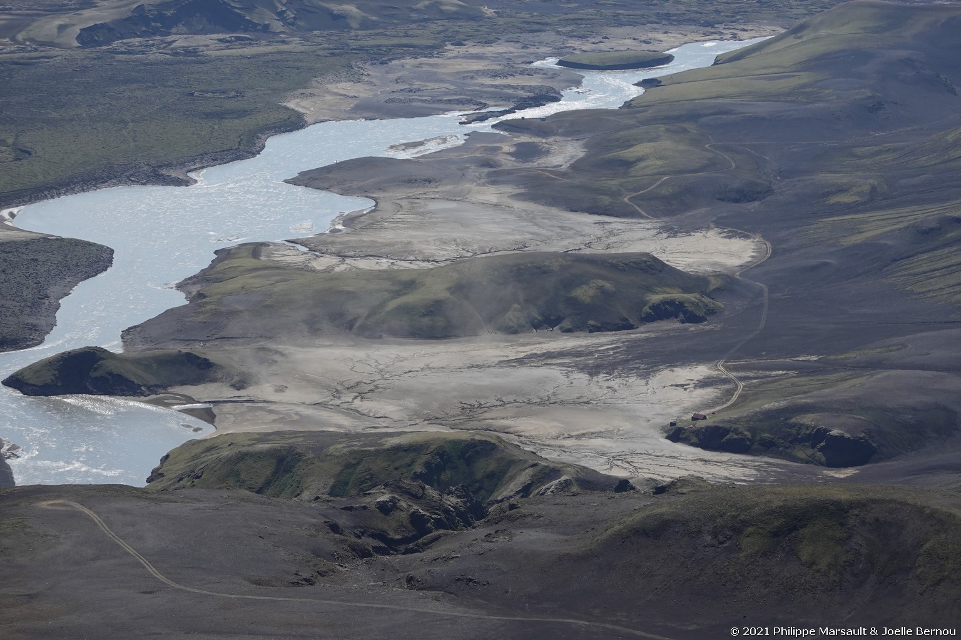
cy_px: 320
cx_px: 480
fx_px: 3577
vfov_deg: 10.2
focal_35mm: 134
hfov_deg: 15.3
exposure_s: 1/1000
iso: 250
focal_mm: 48.77
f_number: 6.3
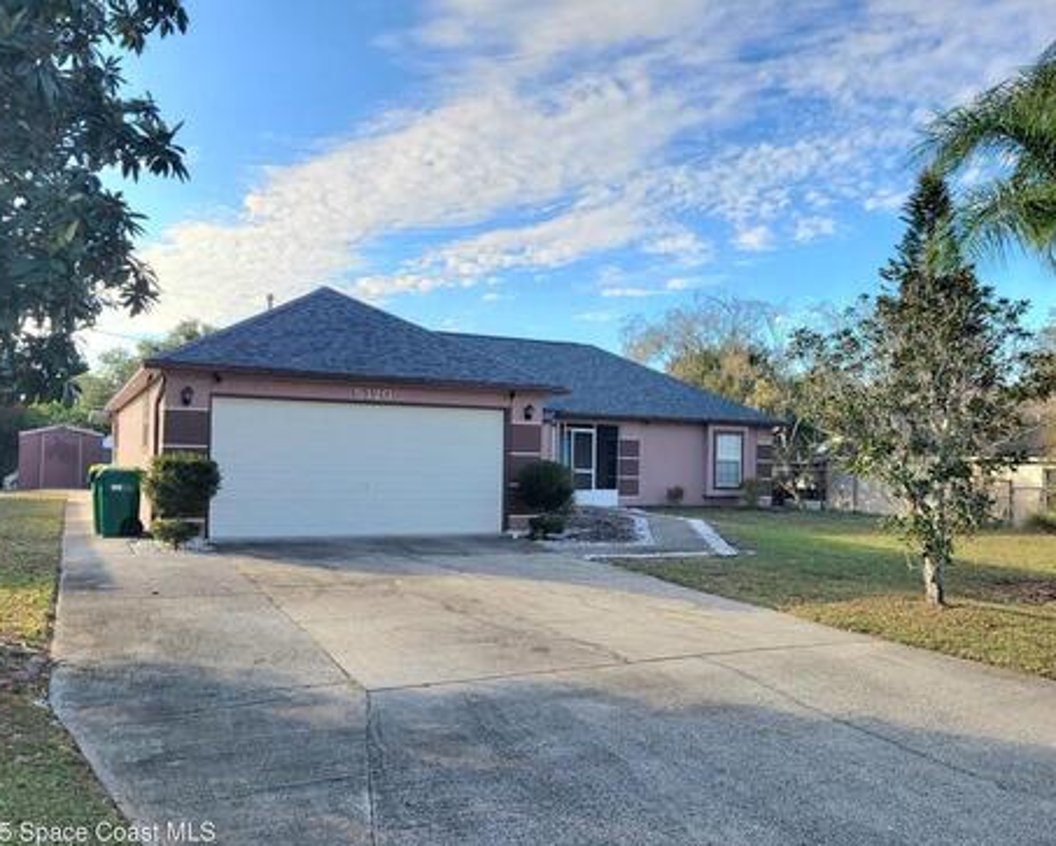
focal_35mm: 28
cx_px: 520
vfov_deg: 51.6
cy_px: 435
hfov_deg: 62.2
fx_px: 876
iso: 40
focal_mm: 5.4
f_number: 1.8
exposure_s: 1/1429
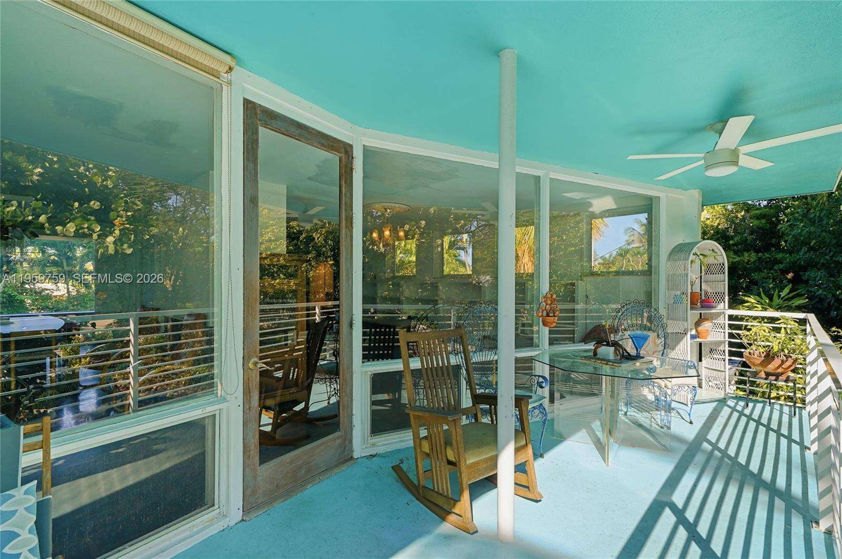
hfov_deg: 100.5
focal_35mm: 15
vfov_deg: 77.2
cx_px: 421
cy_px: 280
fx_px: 350
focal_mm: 15
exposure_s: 1/3200
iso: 400
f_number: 8
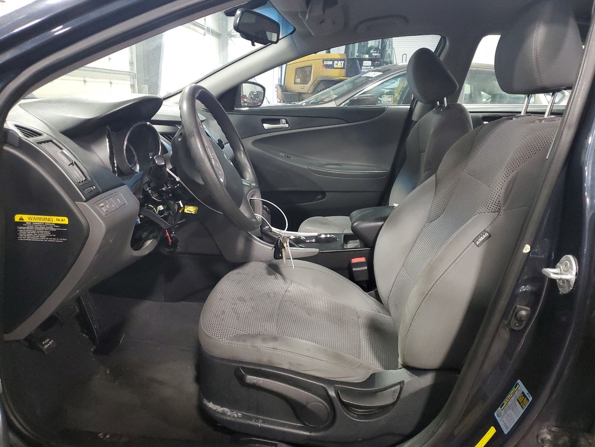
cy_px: 224
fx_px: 447
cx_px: 298
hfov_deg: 67.3
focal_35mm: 26
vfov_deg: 53.1
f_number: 1.5
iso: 342
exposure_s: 1/30
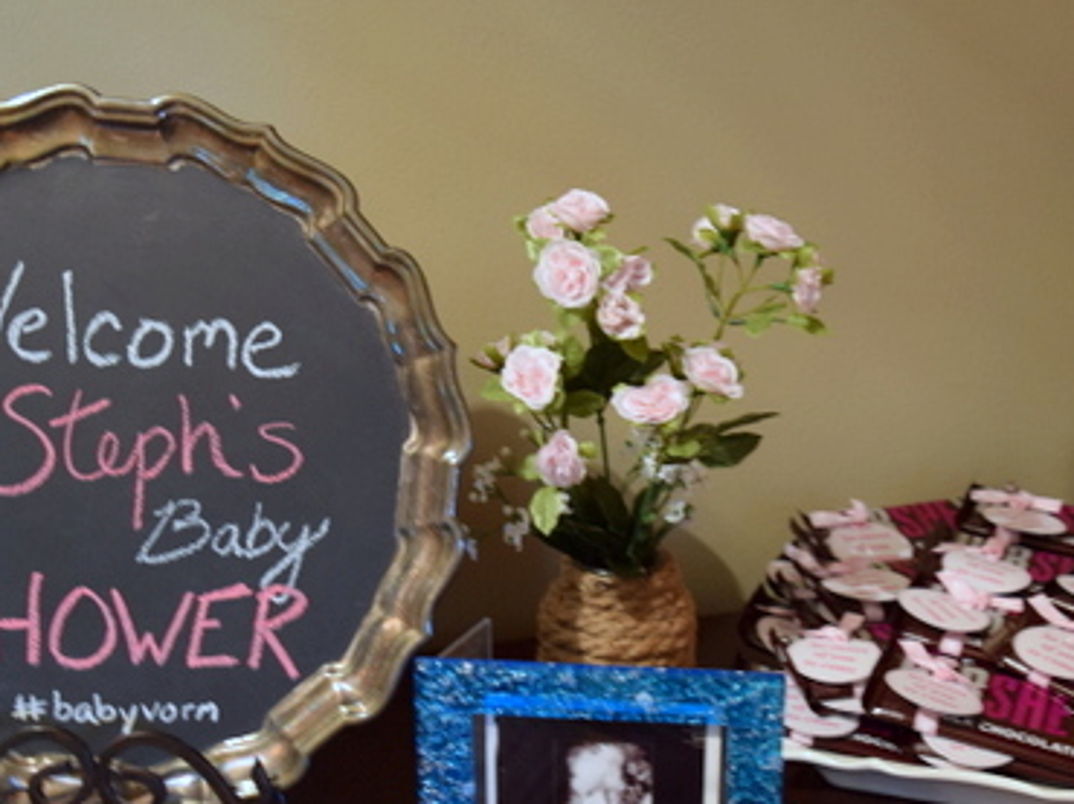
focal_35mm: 55
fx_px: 1705
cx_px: 572
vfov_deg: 26.5
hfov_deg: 34.9
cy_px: 467
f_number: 4
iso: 400
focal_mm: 22
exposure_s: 1/3
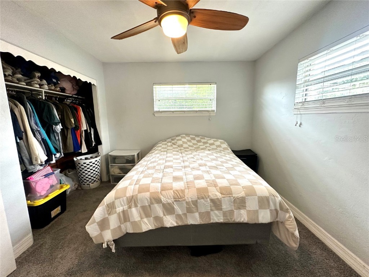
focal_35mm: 14
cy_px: 138
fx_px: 149
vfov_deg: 85.7
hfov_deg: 102.1
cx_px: 184
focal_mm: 2.22
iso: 160
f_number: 2.2
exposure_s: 1/60
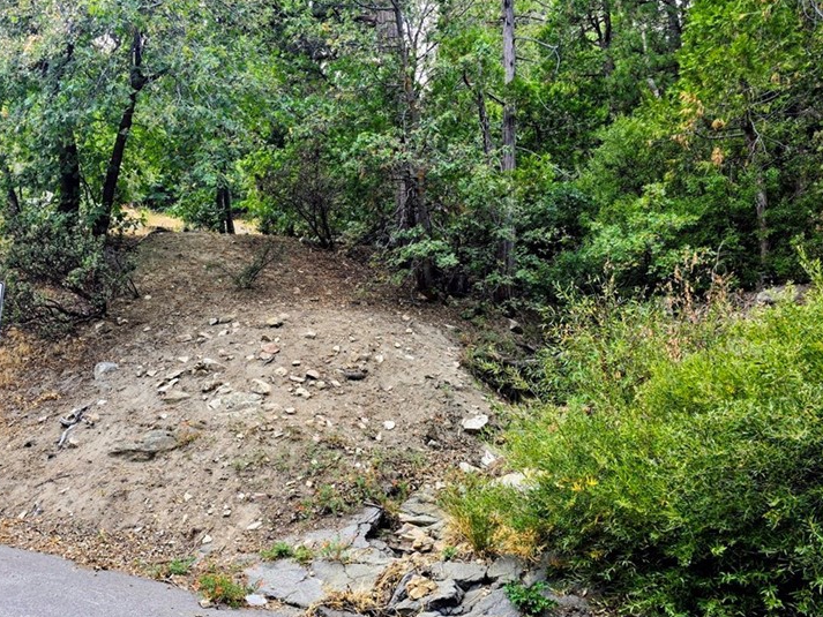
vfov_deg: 42.9
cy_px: 343
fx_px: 785
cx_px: 318
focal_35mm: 33
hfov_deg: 54.8
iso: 25
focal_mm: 6.3
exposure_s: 1/180
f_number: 1.7
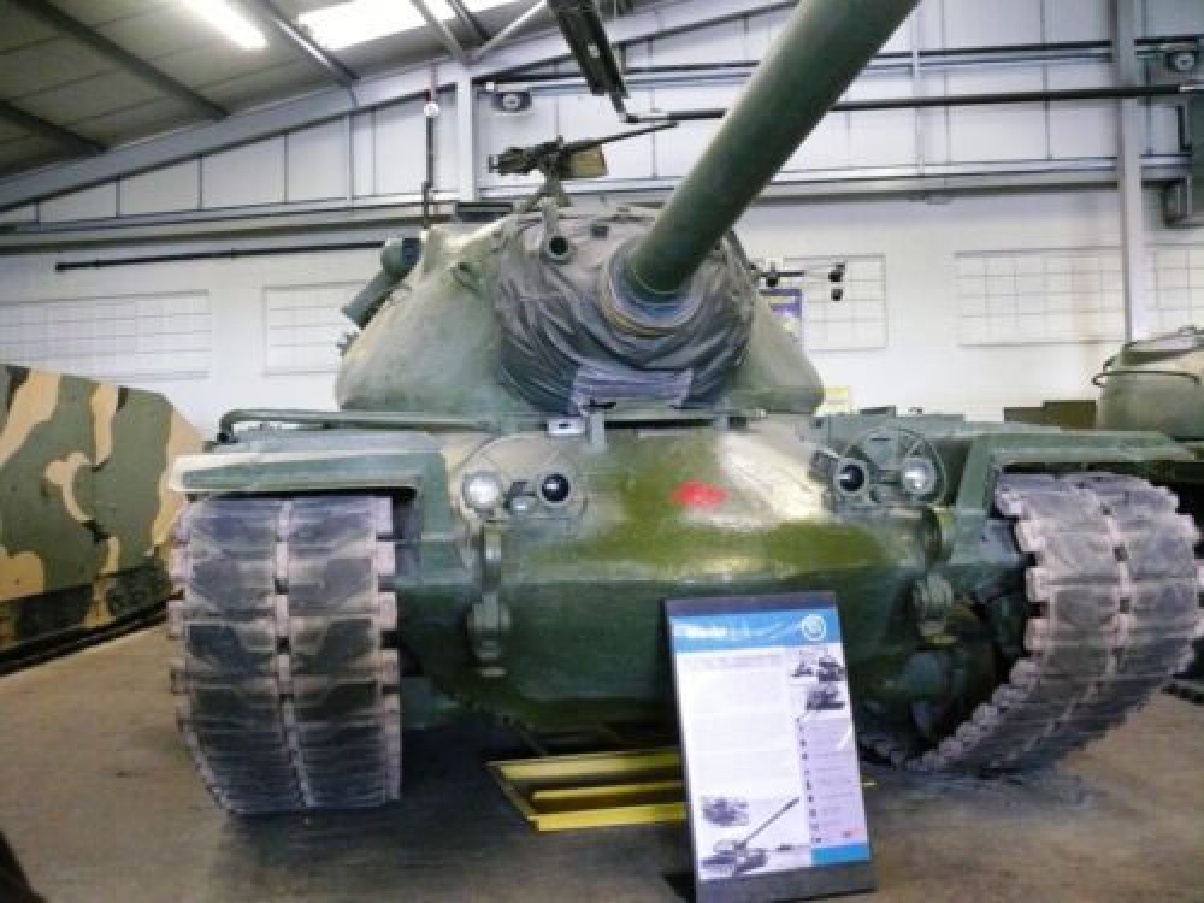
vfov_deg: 39.7
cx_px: 602
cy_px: 452
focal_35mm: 36
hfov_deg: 51.4
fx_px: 1252
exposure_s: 1/30
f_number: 2.8
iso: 800
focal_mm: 7.6
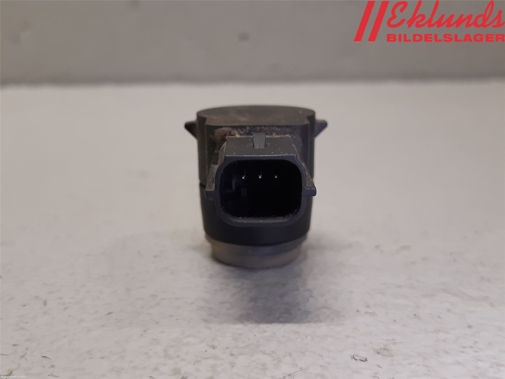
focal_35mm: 26
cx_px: 252
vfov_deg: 53.1
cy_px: 190
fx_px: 379
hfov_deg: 67.3
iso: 125
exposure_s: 1/50
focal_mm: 3.93
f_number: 1.7
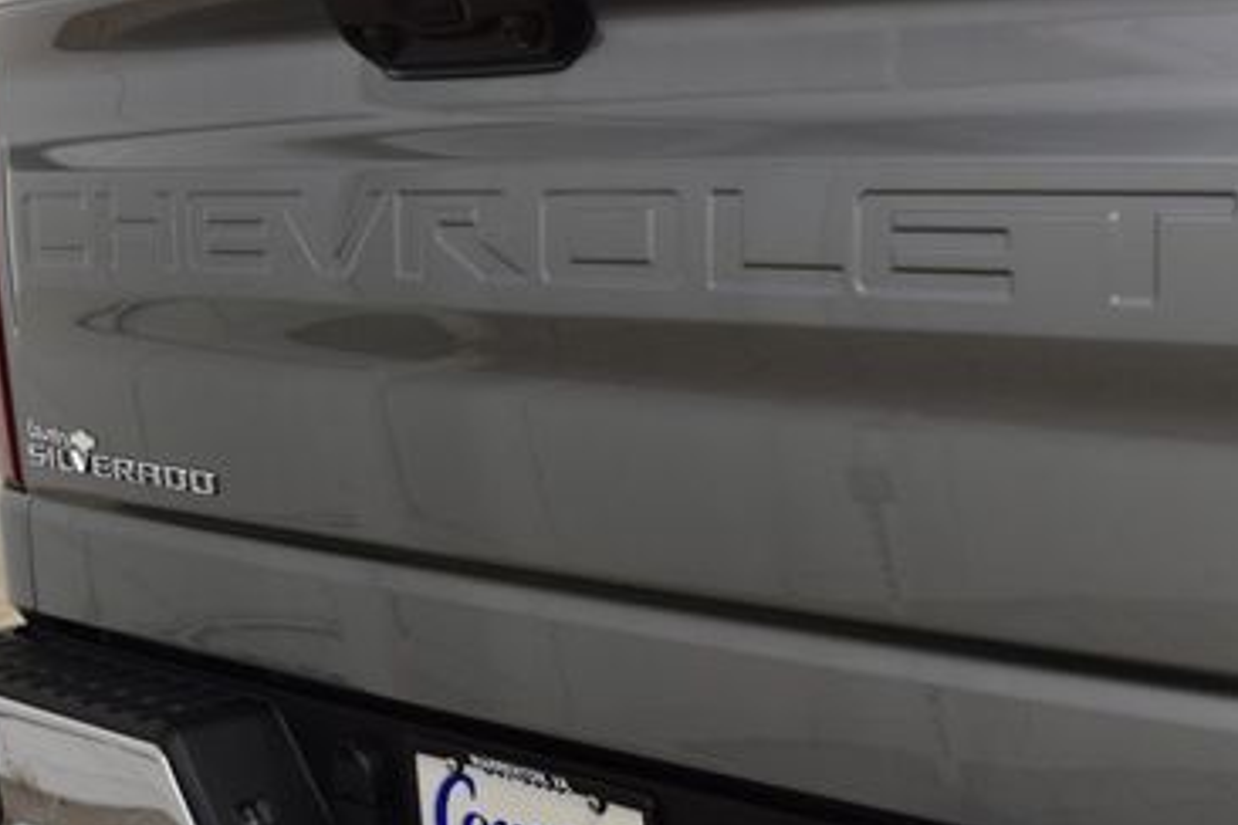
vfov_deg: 21.2
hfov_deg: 31.6
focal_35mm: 63
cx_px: 825
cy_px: 715
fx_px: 2166
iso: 450
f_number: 6.3
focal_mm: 24
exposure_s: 1/15
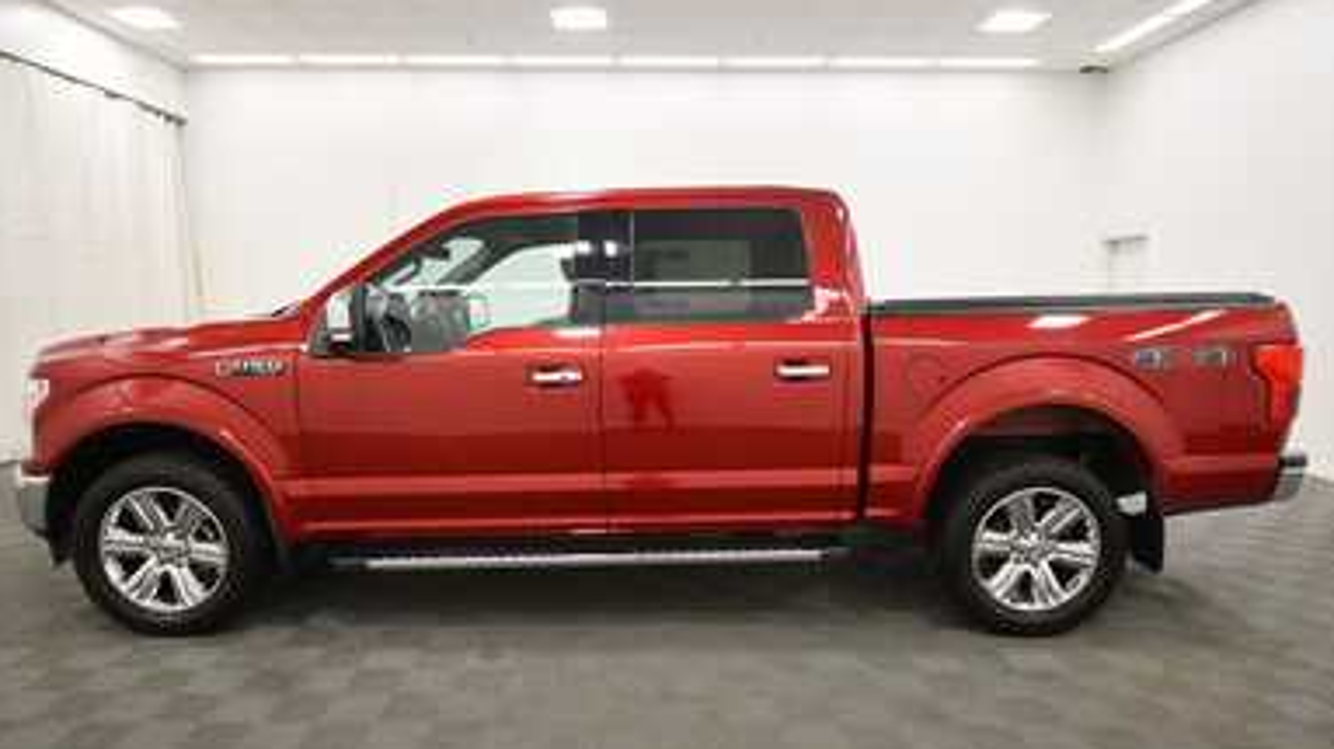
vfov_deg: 49.3
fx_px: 813
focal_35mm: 23
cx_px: 662
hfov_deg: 78.7
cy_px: 427
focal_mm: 14
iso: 800
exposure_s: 1/125
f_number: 5
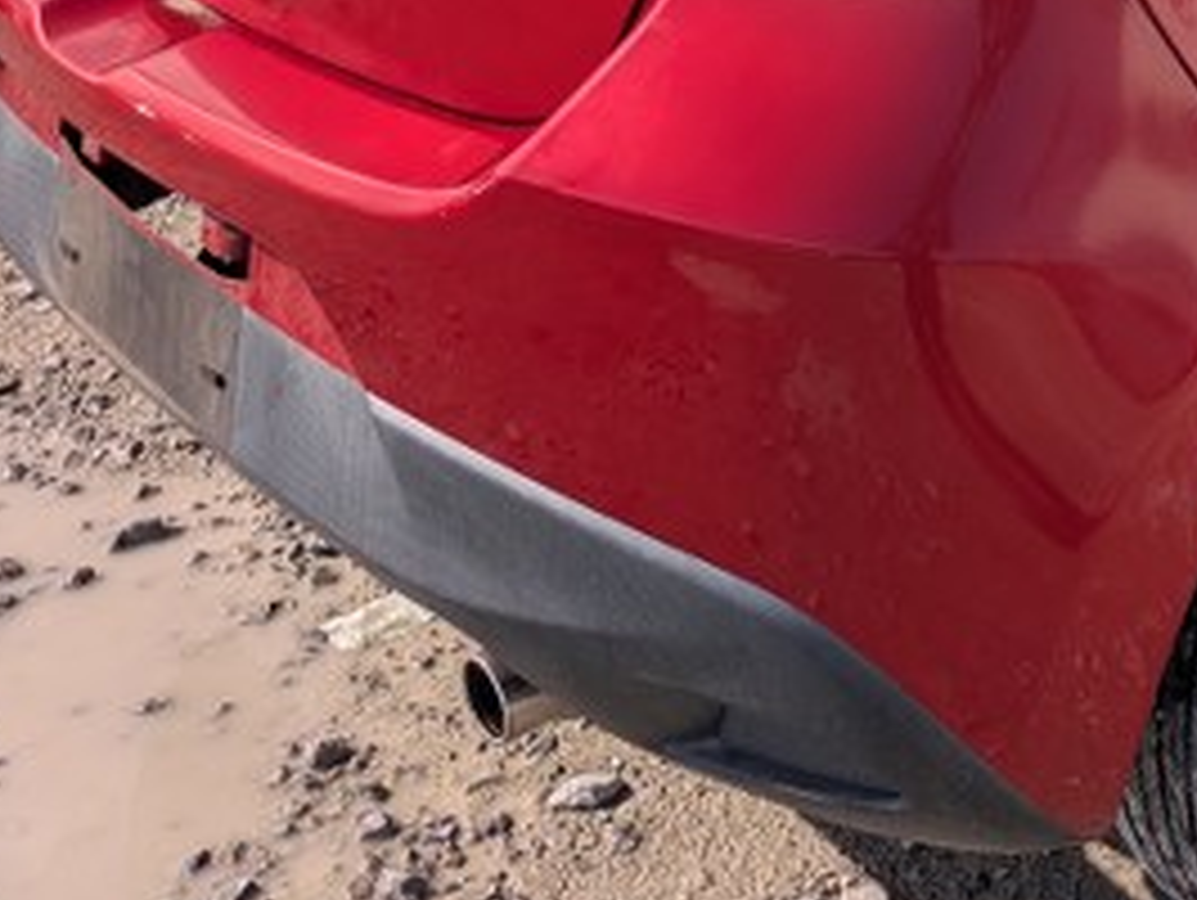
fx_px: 2596
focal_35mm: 75
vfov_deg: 18.6
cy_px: -184
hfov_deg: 24.5
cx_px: 1258
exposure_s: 1/2841
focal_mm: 5.43
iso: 48
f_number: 1.89
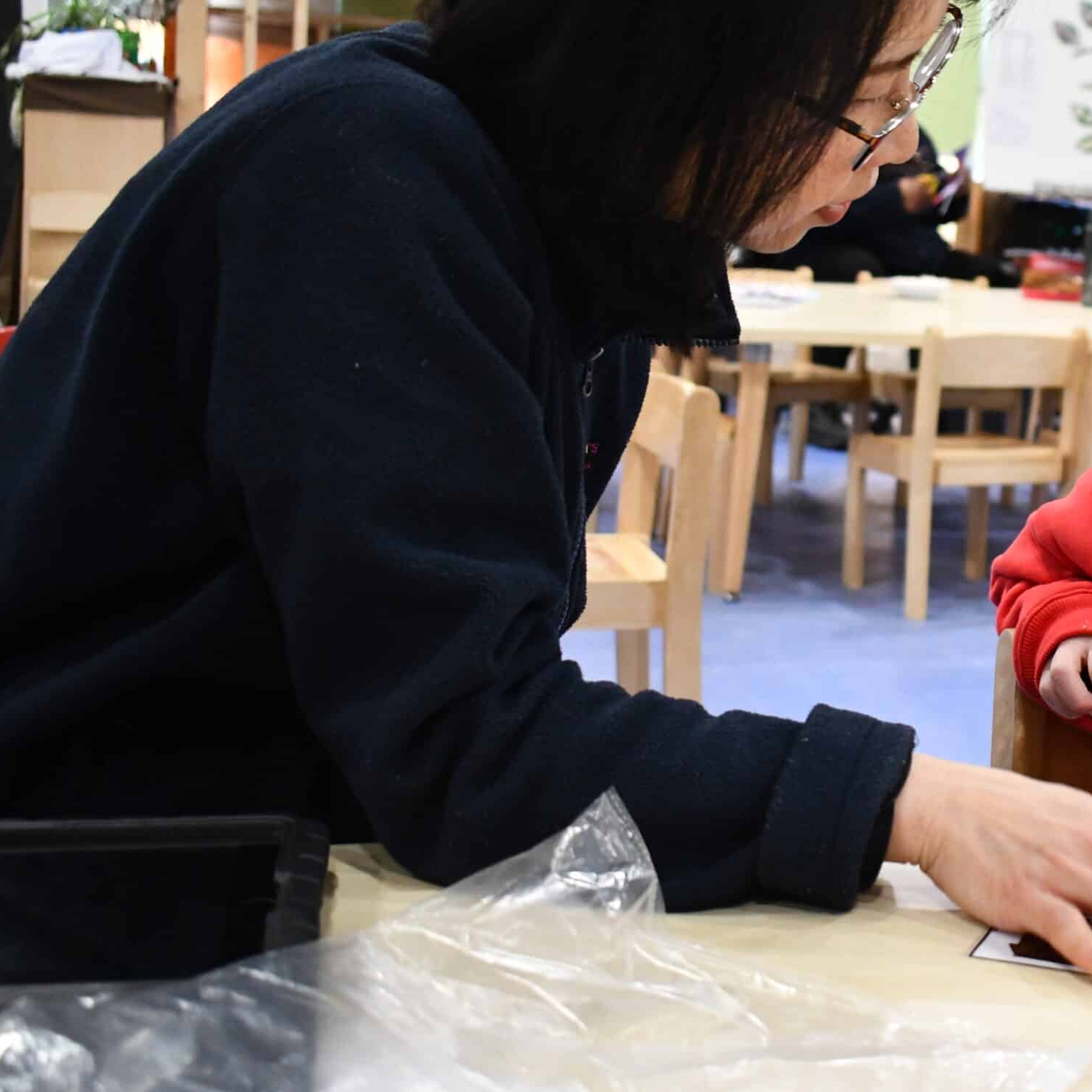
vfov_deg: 30.5
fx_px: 1999
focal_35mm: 56
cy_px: 473
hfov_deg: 29.0
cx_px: 1039
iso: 2800
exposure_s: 1/125
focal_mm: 23
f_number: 3.8
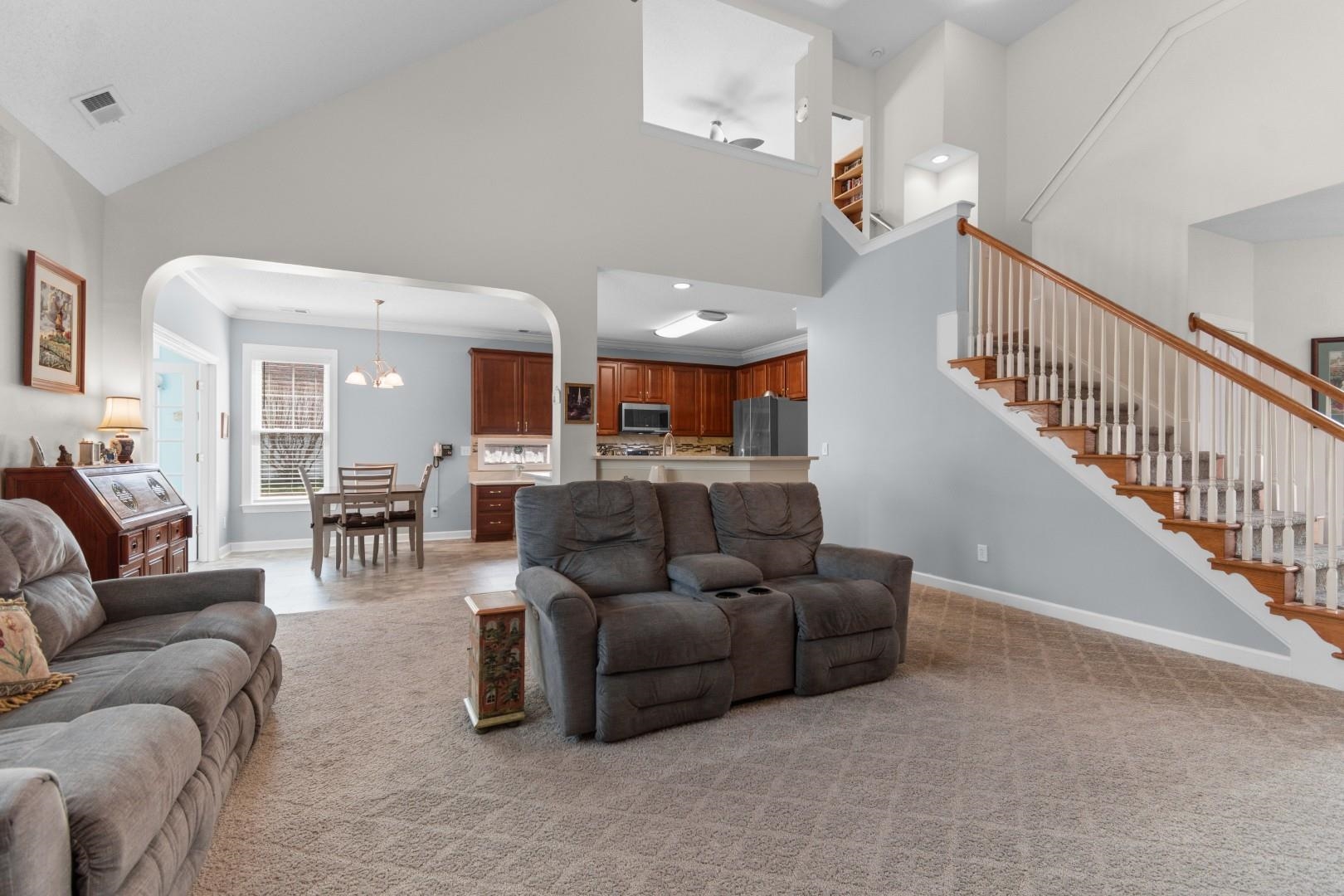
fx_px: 560
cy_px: 448
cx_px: 672
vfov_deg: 77.3
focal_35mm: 15
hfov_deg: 100.4
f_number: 4.5
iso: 100
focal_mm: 10
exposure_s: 1.3
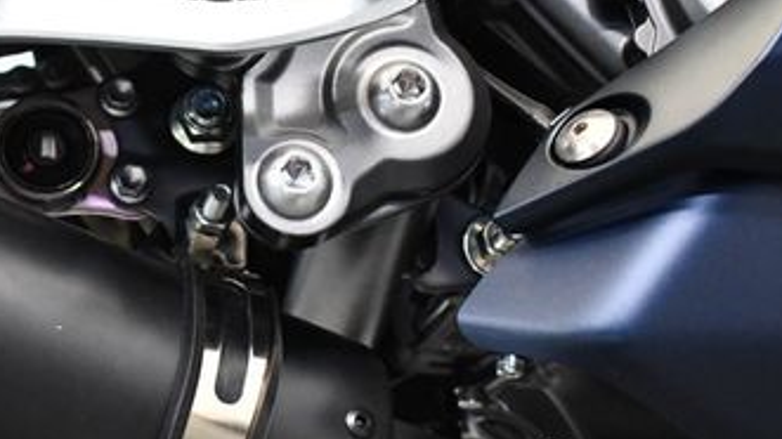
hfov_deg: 28.5
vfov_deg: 16.5
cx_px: 175
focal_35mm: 73
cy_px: 236
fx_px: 1513
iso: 3200
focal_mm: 18
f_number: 3.5
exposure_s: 1/100
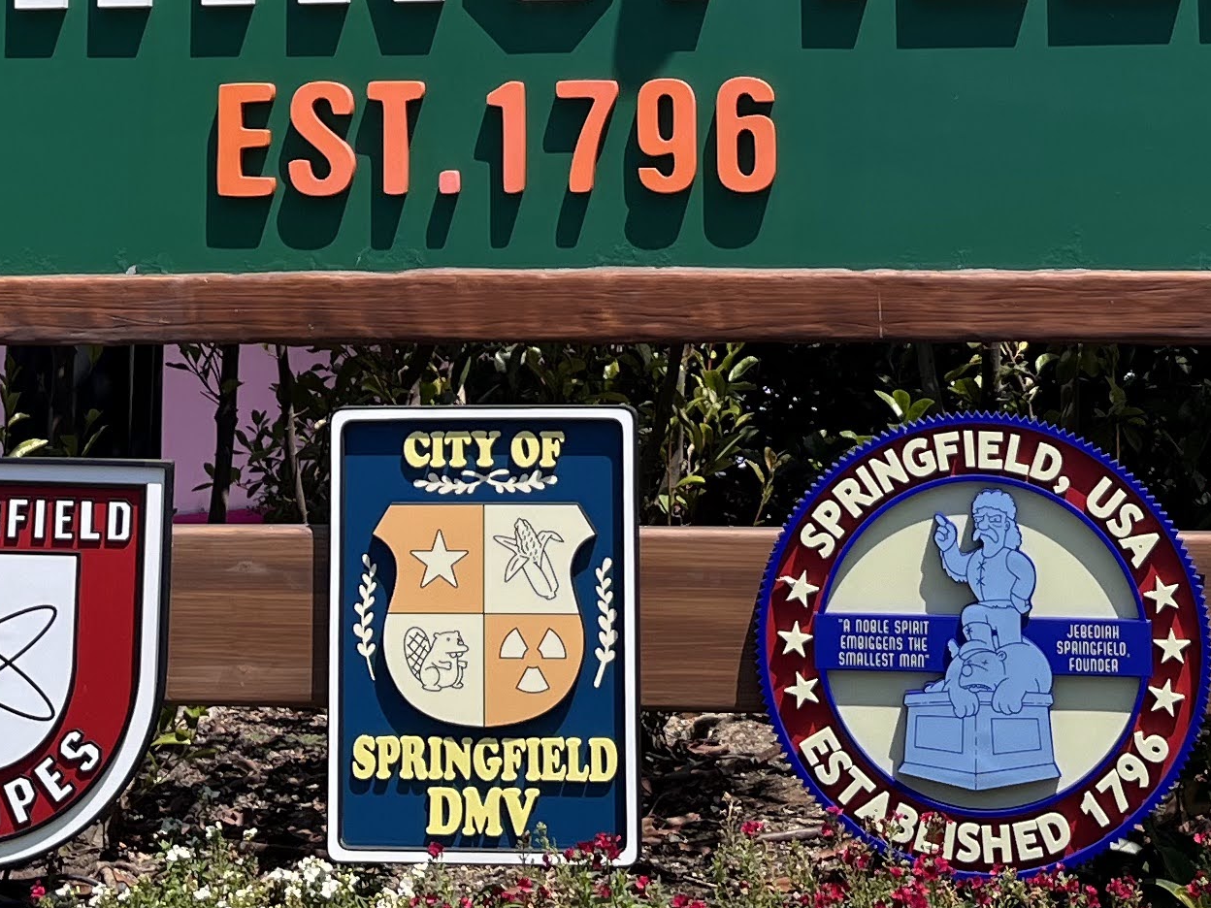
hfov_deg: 23.3
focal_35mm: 84
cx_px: 671
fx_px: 2939
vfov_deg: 16.8
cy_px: -196
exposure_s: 1/3413
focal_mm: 5.1
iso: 50
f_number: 1.6
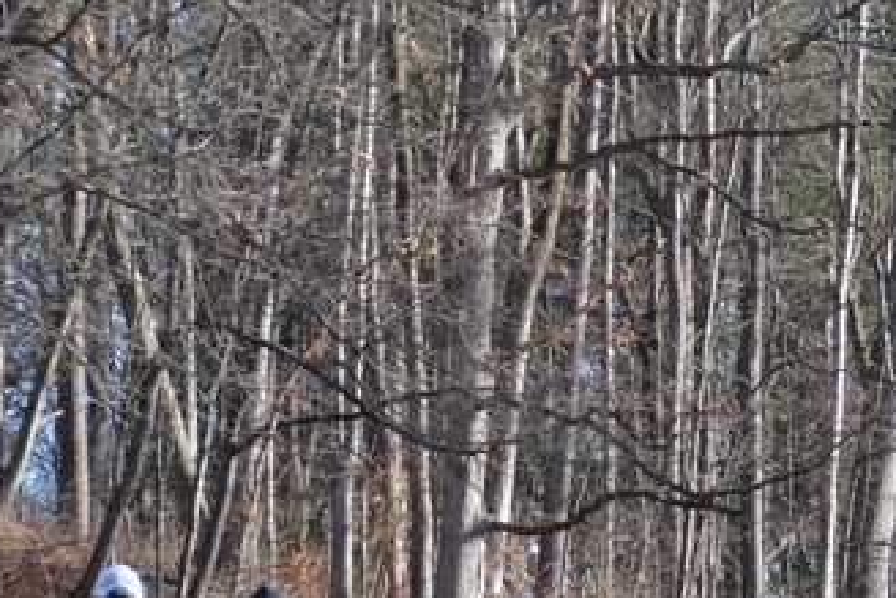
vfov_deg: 3.9
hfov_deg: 5.8
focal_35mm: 352
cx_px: 1093
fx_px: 8753
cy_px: 799
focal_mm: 75
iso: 800
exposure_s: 1/1000
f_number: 5
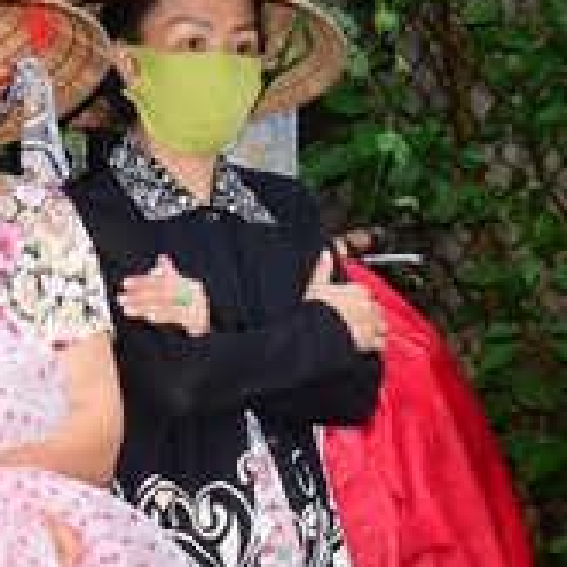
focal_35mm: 174
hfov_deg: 10.0
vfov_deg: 10.0
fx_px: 3224
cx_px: 392
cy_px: 502
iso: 500
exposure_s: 1/80
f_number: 4
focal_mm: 52
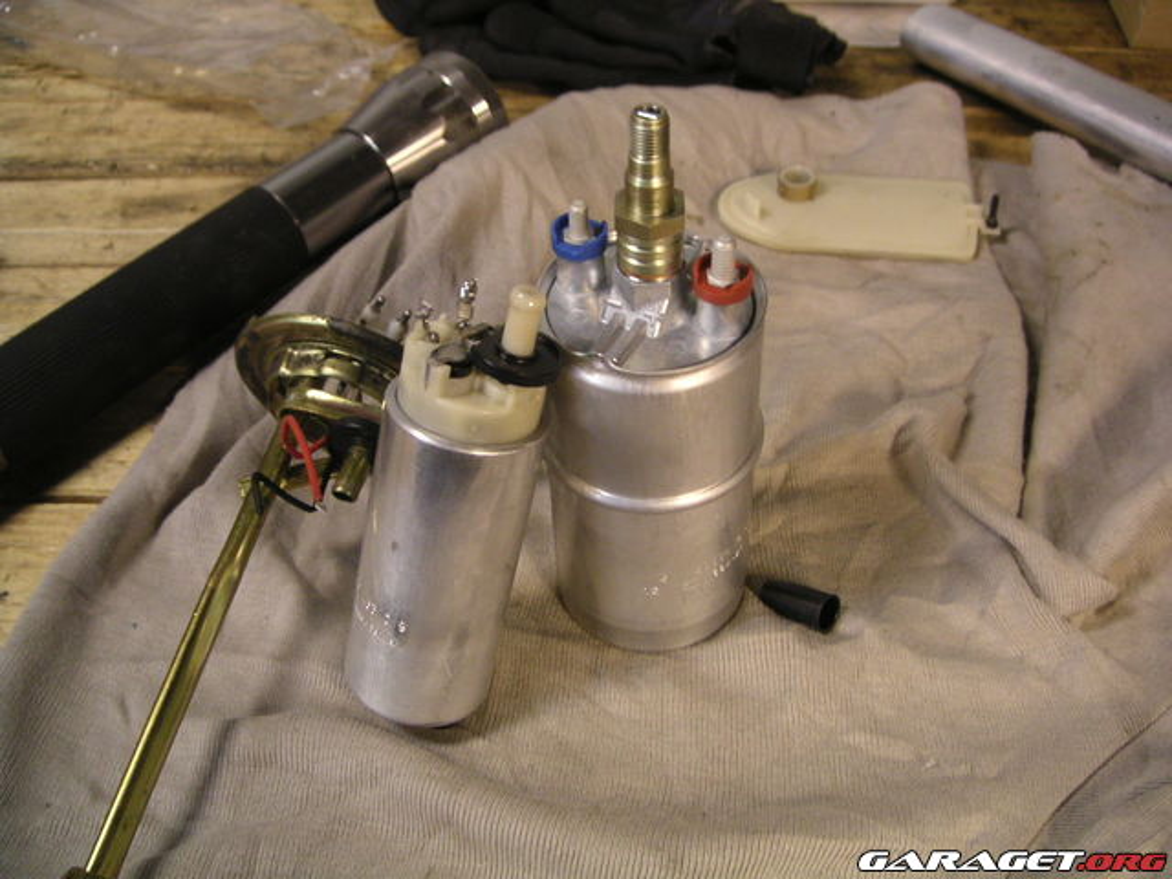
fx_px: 1287
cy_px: 440
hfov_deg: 49.0
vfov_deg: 37.7
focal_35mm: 38
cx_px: 586
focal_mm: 6
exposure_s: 1/10
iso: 100
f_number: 2.8
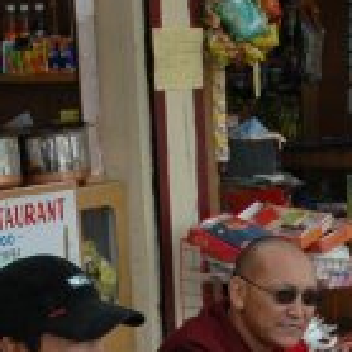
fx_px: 1829
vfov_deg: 10.4
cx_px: 301
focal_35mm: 159
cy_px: 600
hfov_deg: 10.9
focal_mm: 24
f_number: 6.3
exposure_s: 1/125
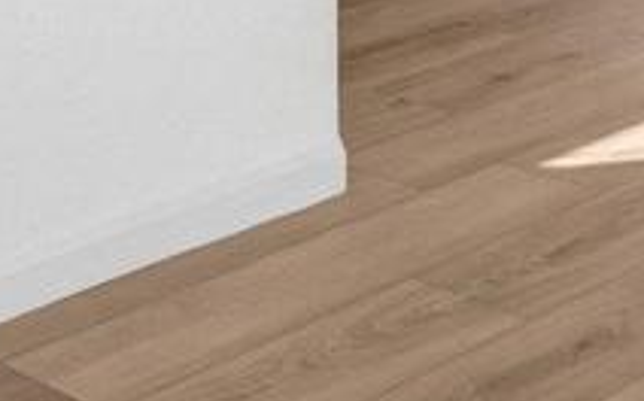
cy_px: -498
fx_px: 1946
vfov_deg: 10.4
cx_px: -228
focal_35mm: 111
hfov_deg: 17.5
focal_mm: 16
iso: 1250
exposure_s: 1/400
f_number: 8
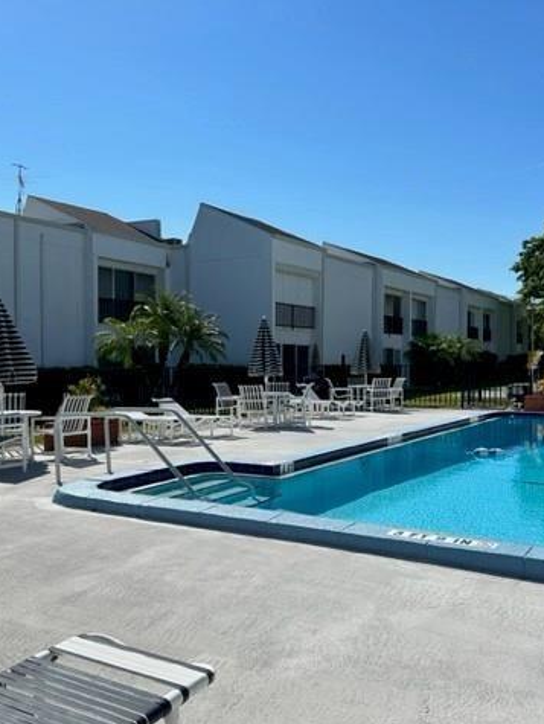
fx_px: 732
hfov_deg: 40.7
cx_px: 258
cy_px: 363
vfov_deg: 52.6
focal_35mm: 35
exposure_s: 1/7463
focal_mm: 5.7
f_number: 1.5
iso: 50
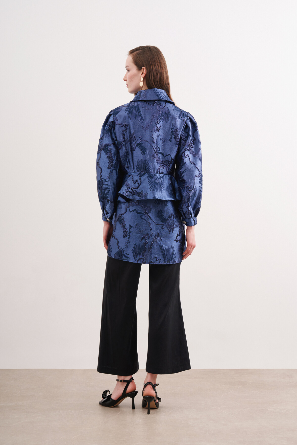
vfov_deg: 33.4
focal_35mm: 60
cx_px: 148
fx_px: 742
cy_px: 222
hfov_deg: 22.6
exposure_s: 1/160
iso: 400
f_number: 11
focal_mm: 60
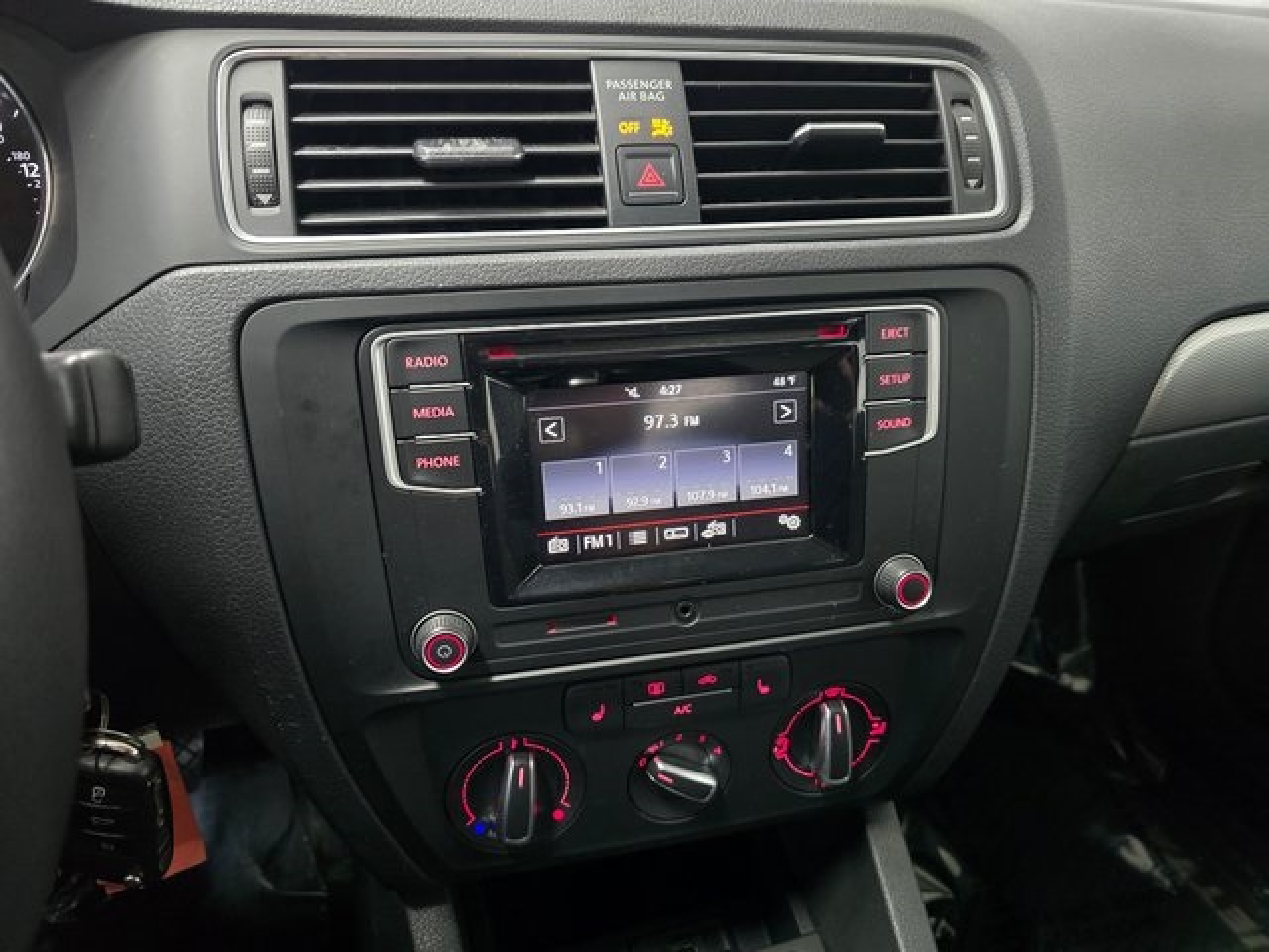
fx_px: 843
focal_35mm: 23
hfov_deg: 73.9
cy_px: 476
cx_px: 634
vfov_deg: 58.9
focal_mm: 6.3
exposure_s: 1/40
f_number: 1.7
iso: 1600
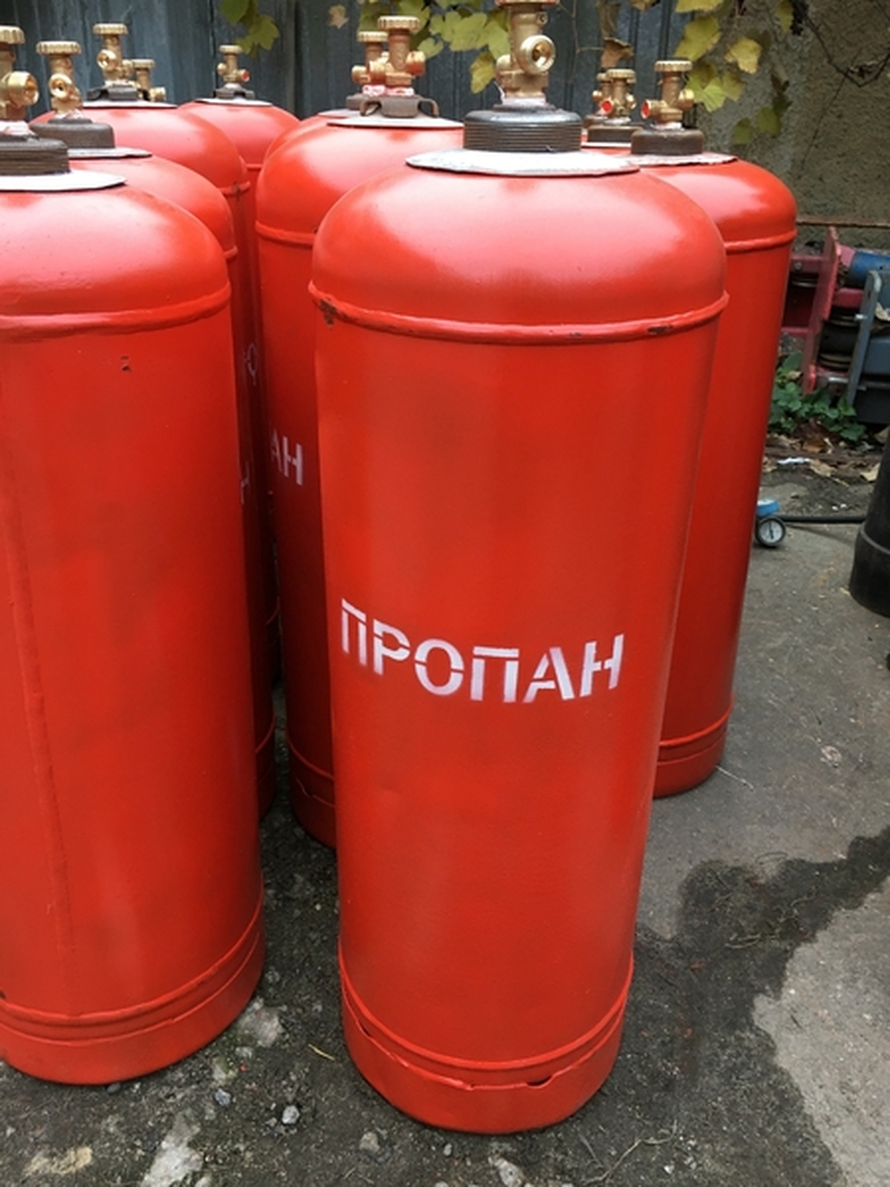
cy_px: 594
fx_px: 994
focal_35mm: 29
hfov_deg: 48.2
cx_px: 445
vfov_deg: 61.7
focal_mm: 4.15
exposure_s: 1/33
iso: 64
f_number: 2.2
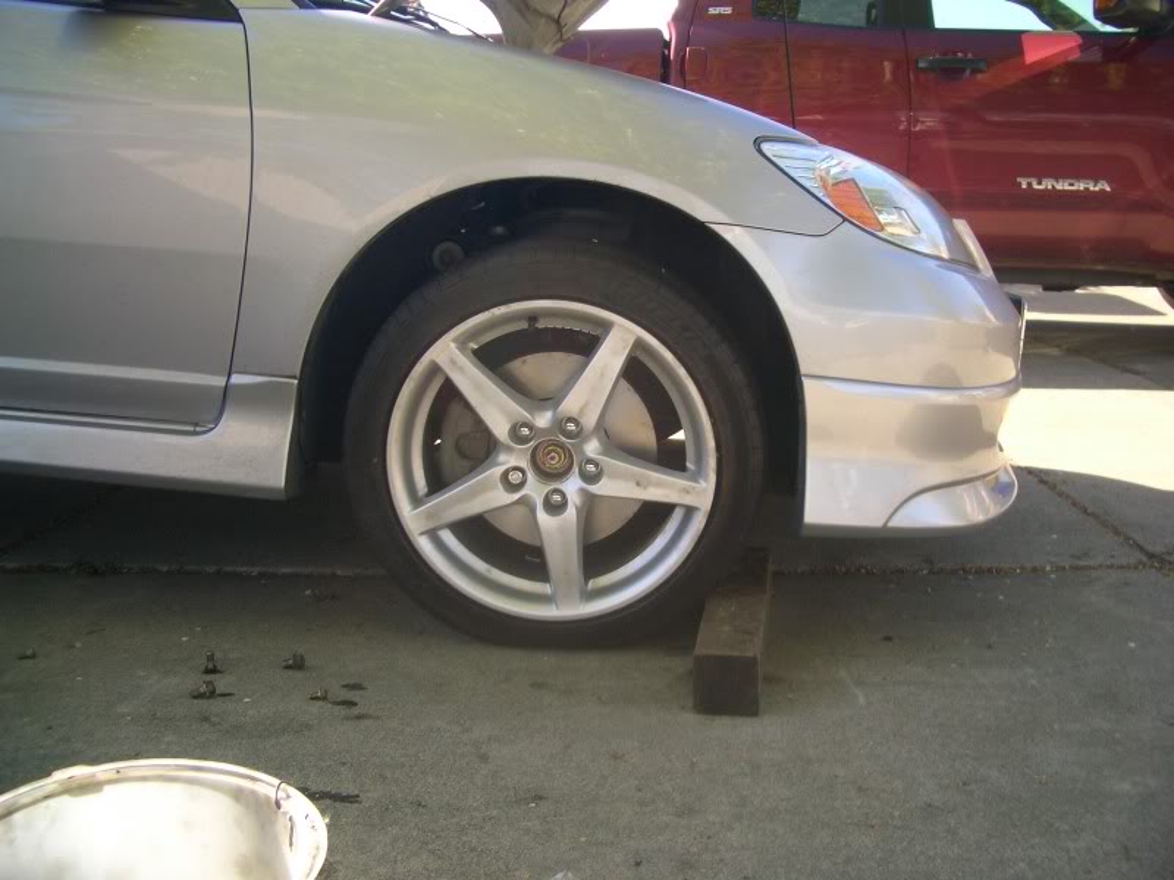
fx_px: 1187
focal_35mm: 35
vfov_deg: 40.7
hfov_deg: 52.6
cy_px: 440
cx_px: 587
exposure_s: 1/320
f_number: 2.6
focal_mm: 5.8
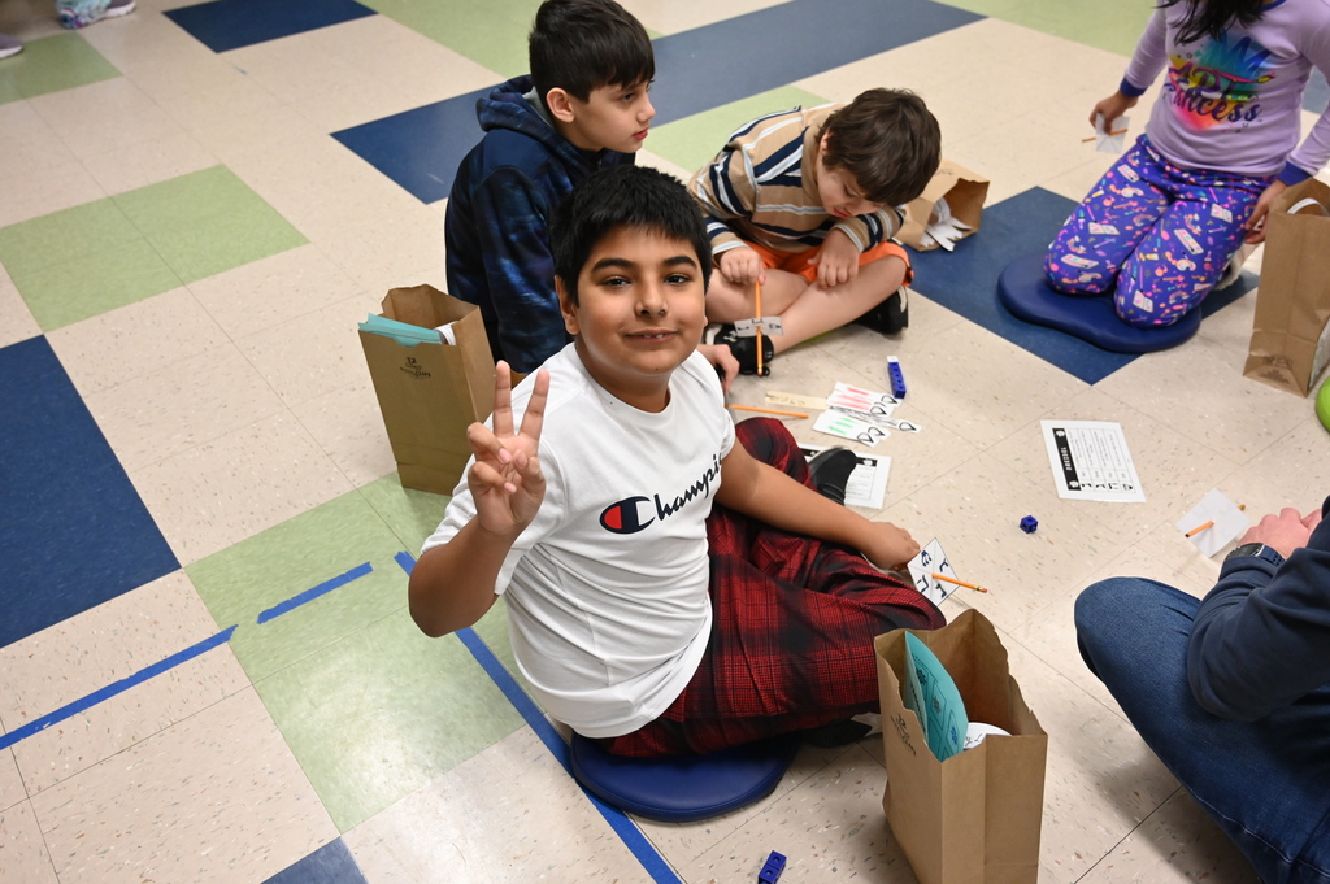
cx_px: 665
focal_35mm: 30
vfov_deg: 43.5
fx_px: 1107
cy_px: 442
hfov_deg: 62.0
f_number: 4
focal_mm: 30
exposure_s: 1/125
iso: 3200
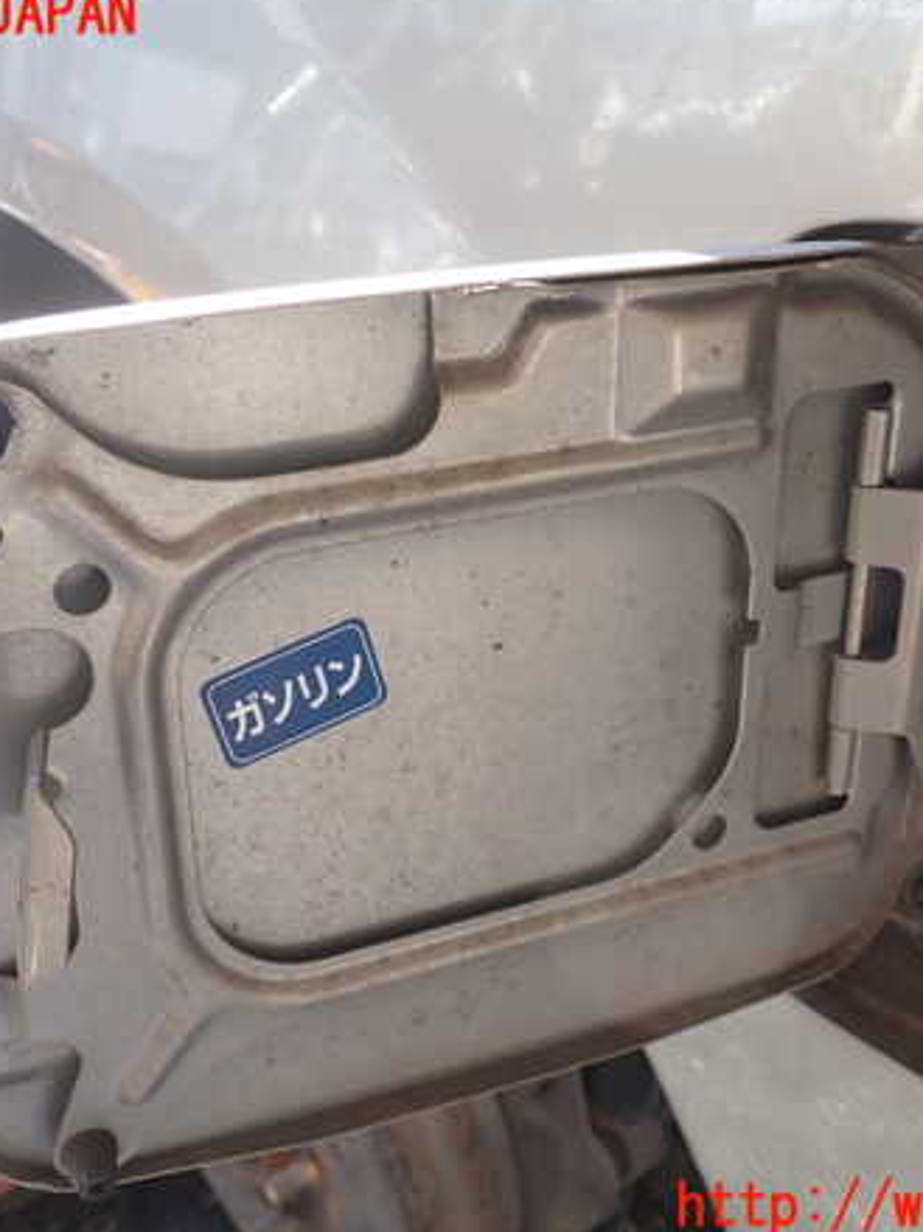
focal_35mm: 41
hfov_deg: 35.1
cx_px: 469
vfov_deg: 45.8
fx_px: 1458
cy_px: 612
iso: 100
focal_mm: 5.4
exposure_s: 1/80
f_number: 3.2
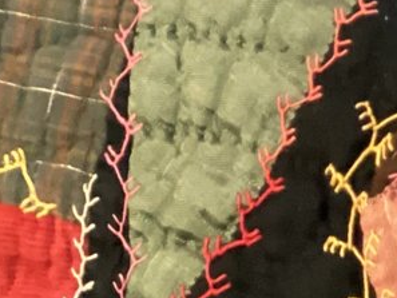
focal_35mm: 158
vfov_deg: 9.4
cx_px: 682
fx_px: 1813
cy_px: 31
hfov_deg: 11.7
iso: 400
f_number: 2.4
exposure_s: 1/25
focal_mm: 3.3
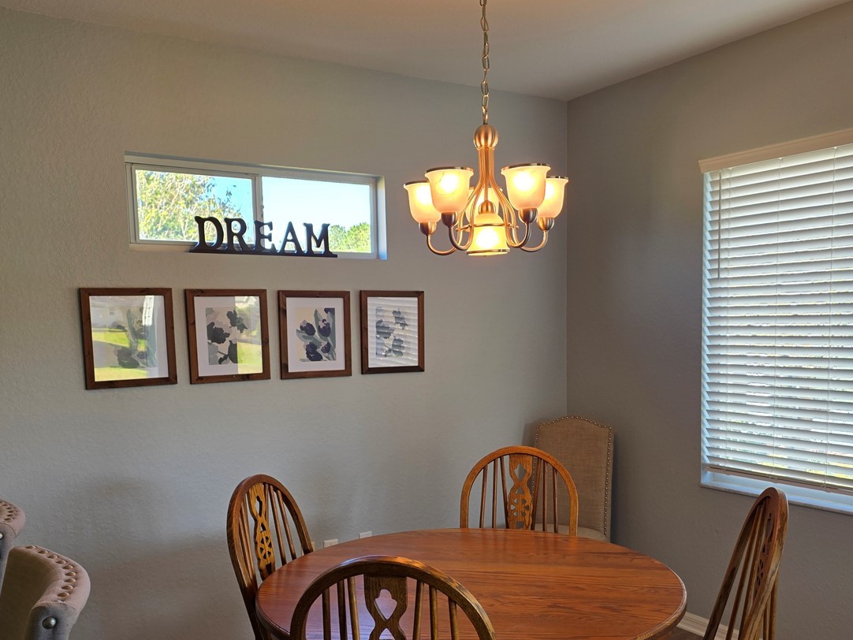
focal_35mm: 34
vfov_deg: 41.5
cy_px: 407
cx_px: 441
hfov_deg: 53.9
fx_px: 838
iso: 32
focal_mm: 6.25
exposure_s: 1/120
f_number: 1.7
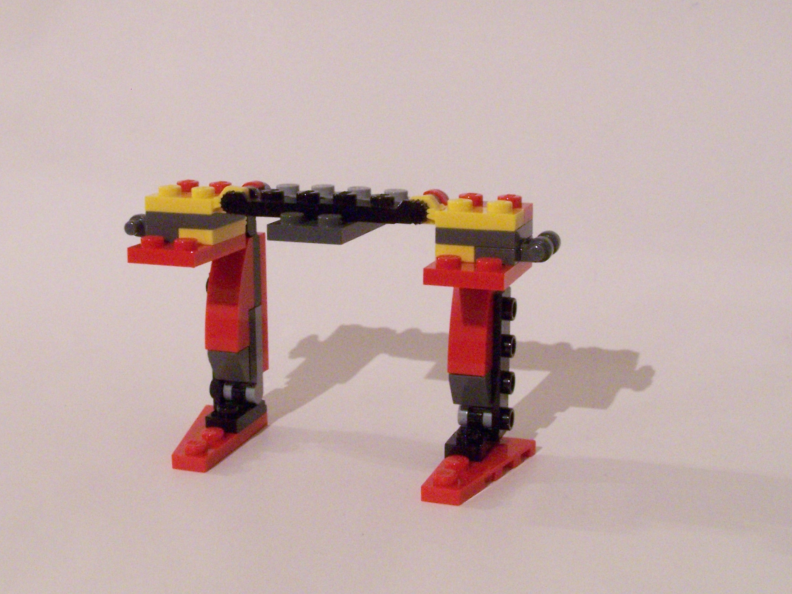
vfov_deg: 22.9
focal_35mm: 64
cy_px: 222
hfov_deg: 30.2
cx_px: 359
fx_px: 1464
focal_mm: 8.5
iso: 400
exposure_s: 1/4
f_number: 6.3
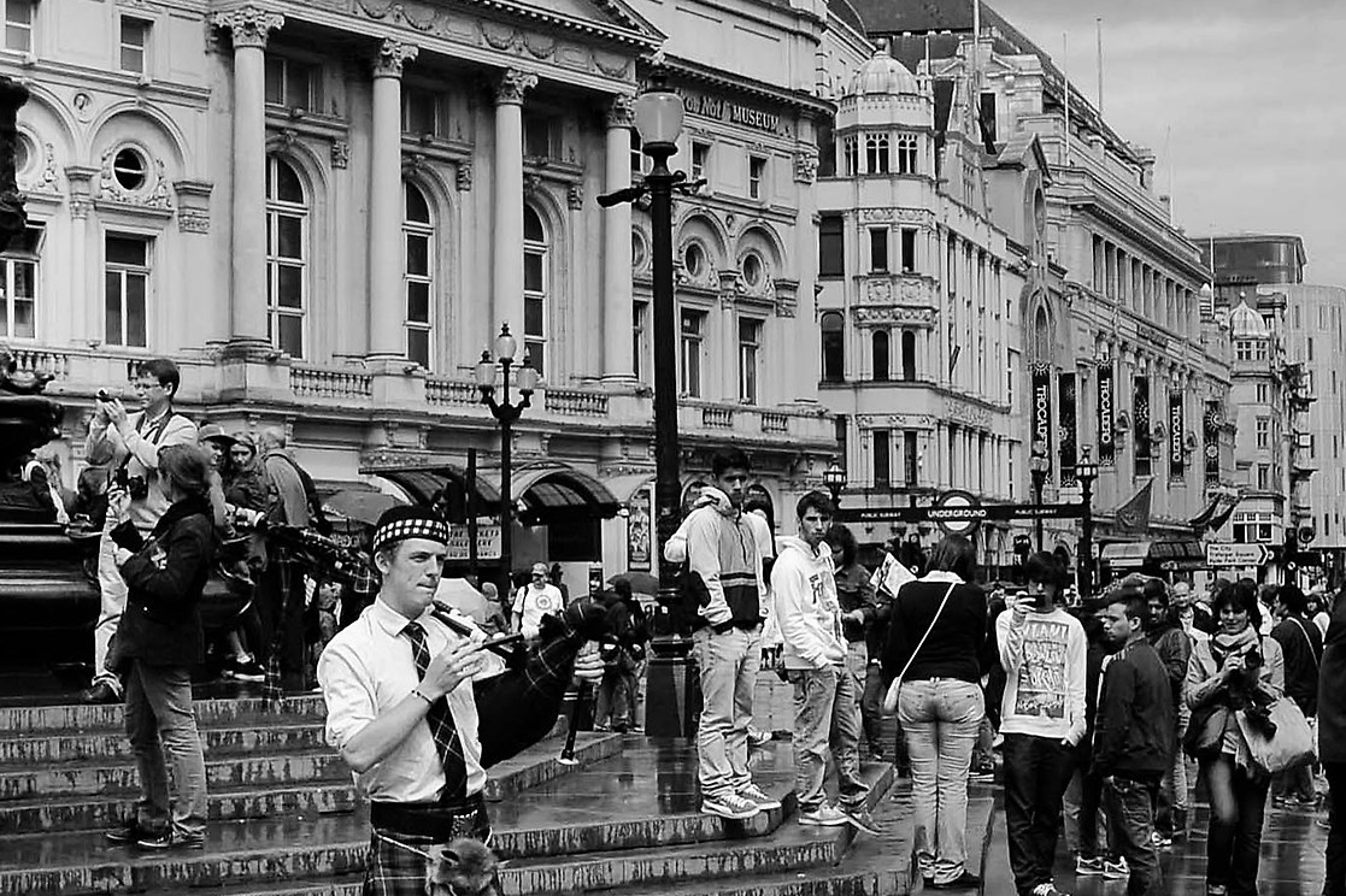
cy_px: 541
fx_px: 2168
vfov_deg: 23.3
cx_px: 897
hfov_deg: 34.2
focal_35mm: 58
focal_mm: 18
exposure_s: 1/1600
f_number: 4.5
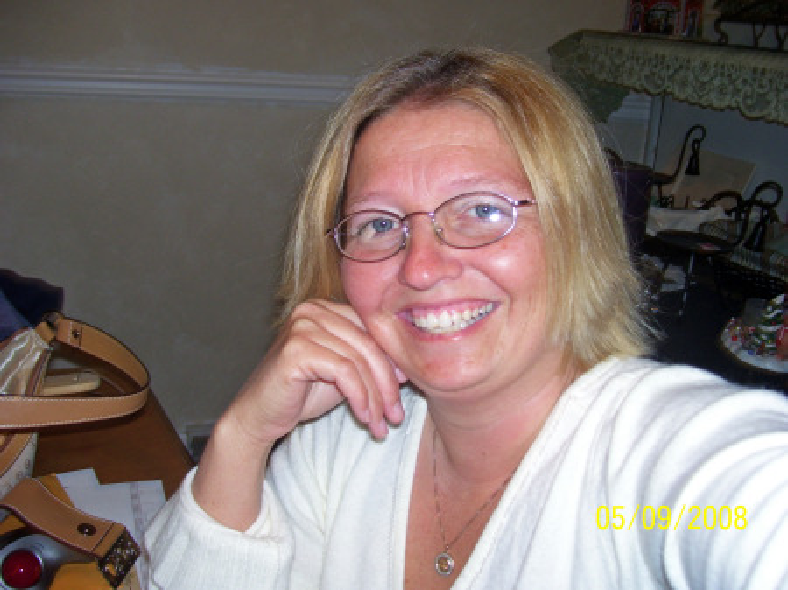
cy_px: 295
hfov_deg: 50.2
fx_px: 842
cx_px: 394
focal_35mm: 37
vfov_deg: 38.6
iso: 80
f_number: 2.7
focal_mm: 6
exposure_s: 1/60
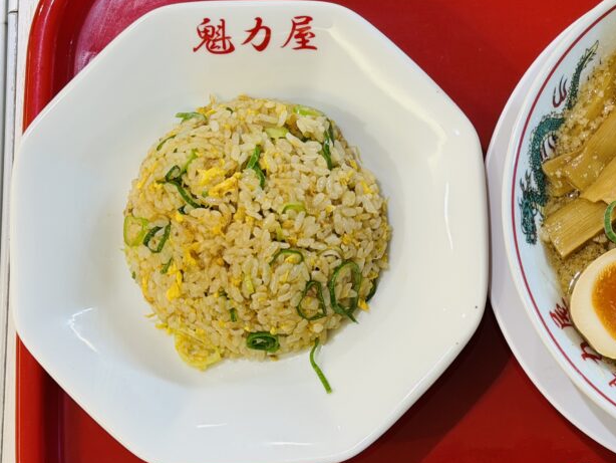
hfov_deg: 19.4
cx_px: 508
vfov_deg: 14.8
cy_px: 201
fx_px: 1780
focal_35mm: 100
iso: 100
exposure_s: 1/60
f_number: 1.78
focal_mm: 6.76
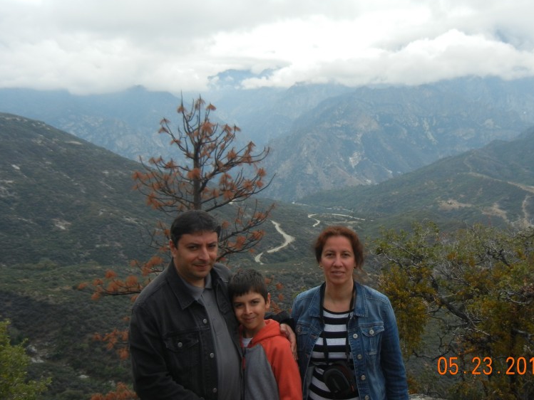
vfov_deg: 35.0
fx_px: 633
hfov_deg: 45.7
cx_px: 297
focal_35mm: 41
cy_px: 149
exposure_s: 1/321
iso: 160
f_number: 7
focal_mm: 5.4
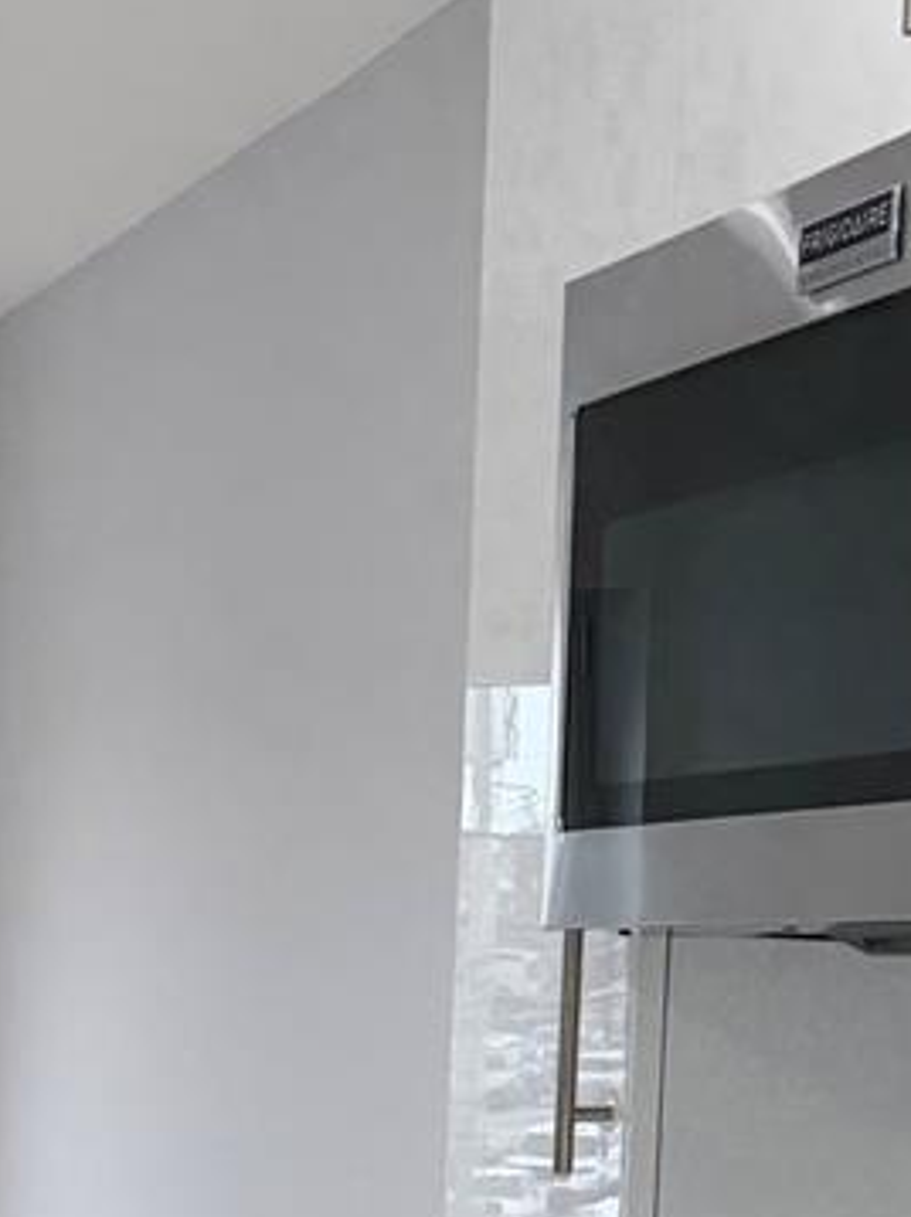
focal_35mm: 103
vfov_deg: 18.0
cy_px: 1513
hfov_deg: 12.8
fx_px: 3619
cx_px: -795
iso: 100
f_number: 1.78
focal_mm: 6.76
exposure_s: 1/218
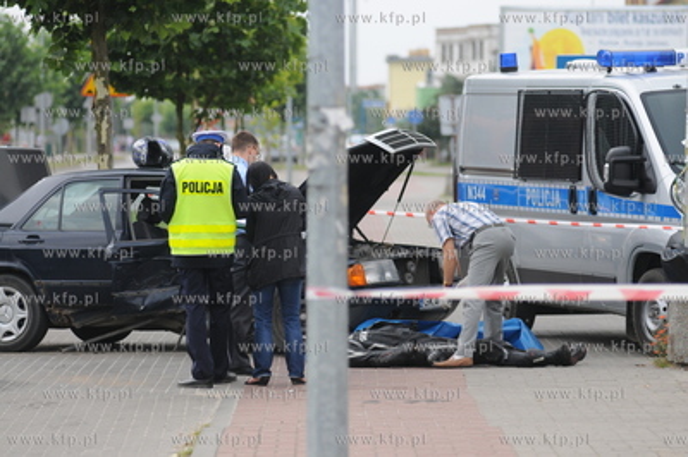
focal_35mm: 218
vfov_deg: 6.3
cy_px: 228
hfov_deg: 9.5
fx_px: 4153
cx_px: 344
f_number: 3.2
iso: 400
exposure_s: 1/800
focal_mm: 145
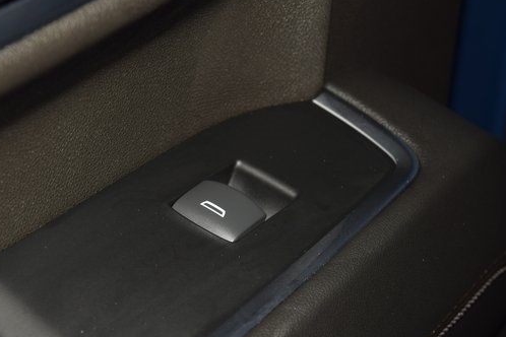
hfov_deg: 15.2
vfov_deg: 10.2
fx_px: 1897
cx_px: 203
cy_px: 205
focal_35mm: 135
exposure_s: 1/125
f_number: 8
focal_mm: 70
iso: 140
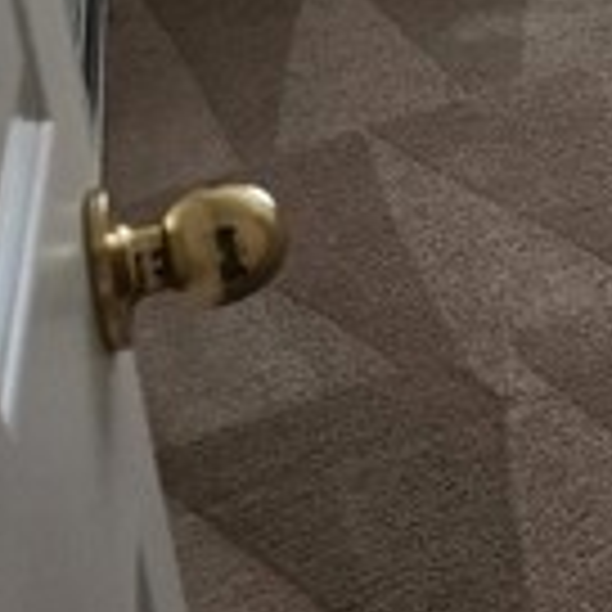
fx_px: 1920
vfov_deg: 16.5
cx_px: 1354
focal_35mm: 96
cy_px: -297
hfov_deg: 14.1
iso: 200
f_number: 1.8
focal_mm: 6.4
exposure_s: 1/120
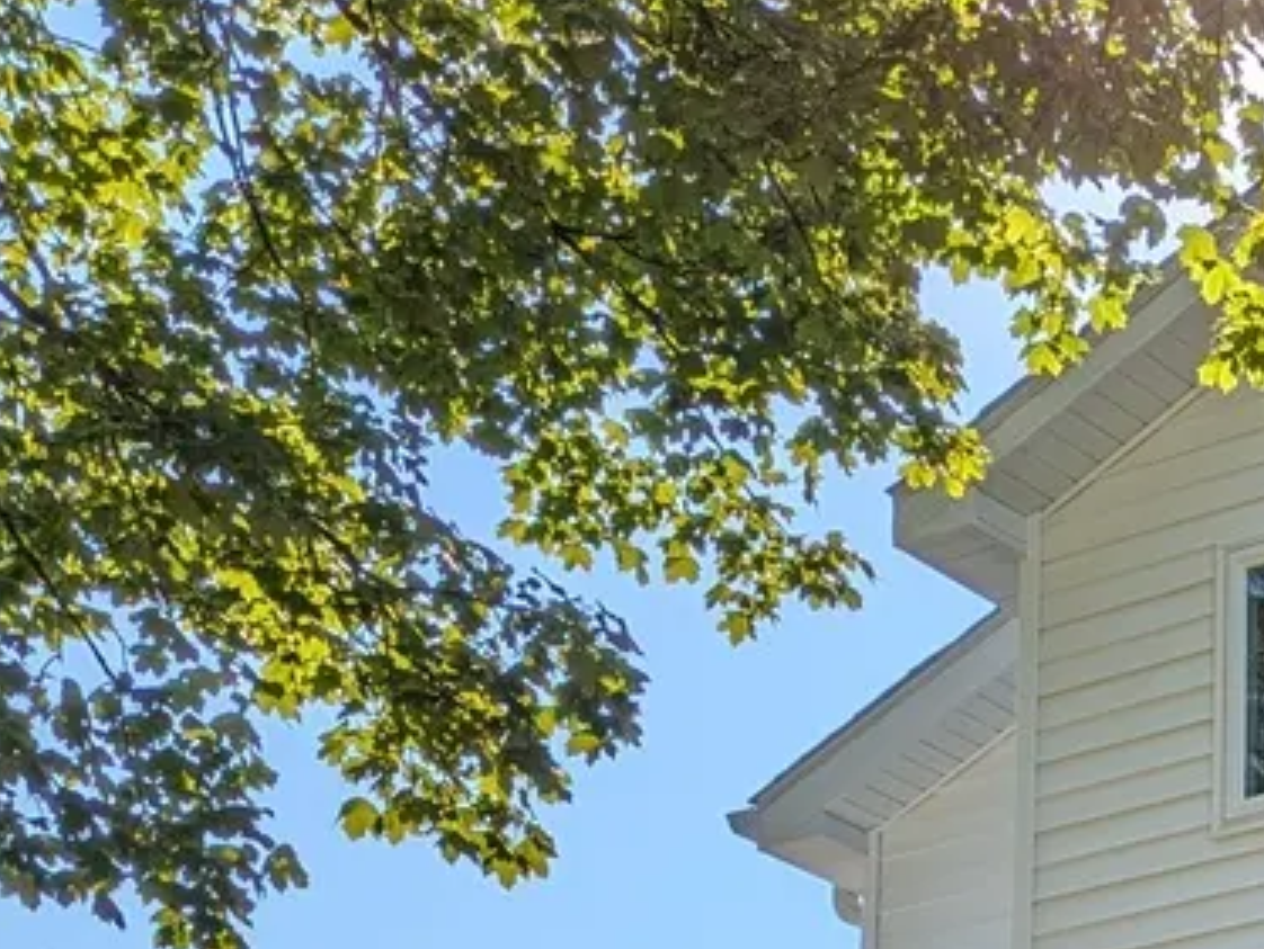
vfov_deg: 14.2
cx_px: 1727
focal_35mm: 96
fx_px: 3508
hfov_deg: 18.7
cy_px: 1537
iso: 35
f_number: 1.89
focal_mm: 5.43
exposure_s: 1/2841
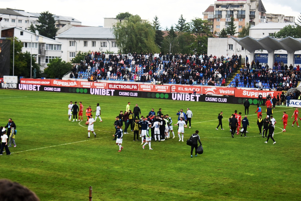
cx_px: 150
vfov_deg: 16.6
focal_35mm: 82
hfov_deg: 24.6
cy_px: 100
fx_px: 690
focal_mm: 55
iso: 280
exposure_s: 1/250
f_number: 5.6
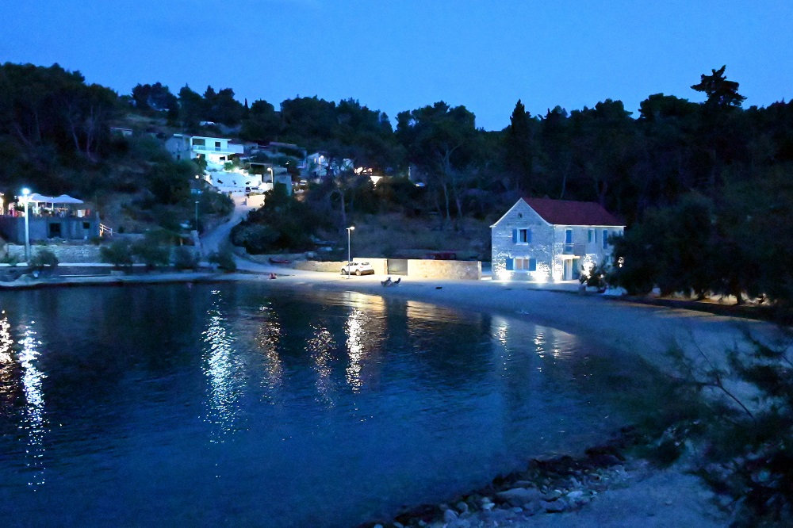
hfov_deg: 57.2
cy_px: 264
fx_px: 727
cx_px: 396
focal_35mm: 33
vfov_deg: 39.9
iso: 51200
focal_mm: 22
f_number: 4
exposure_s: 1/25
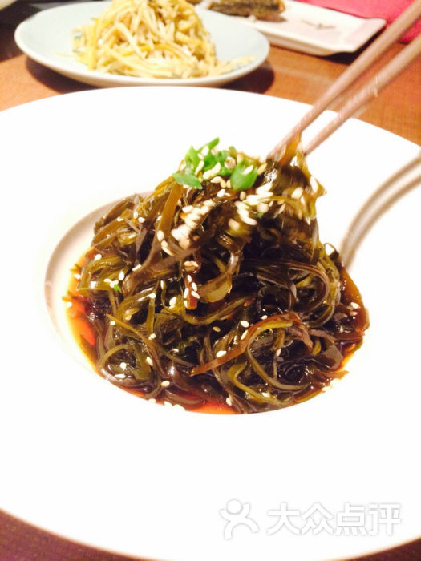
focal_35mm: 29
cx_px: 210
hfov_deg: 48.2
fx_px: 470
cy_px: 280
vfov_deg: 61.7
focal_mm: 4.15
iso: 320
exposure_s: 1/33
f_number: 2.2
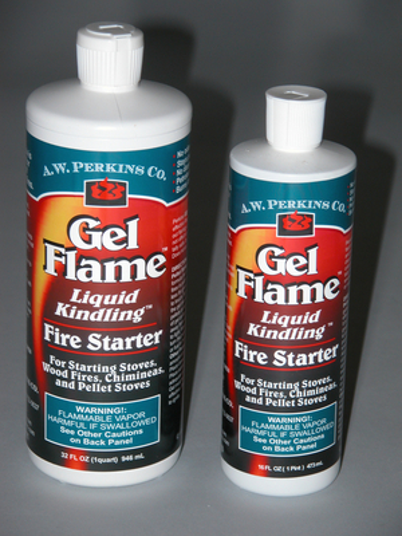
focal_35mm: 146
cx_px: 201
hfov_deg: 10.2
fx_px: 2261
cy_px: 268
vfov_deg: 13.5
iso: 100
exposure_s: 1/125
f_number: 3.9
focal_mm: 37.7
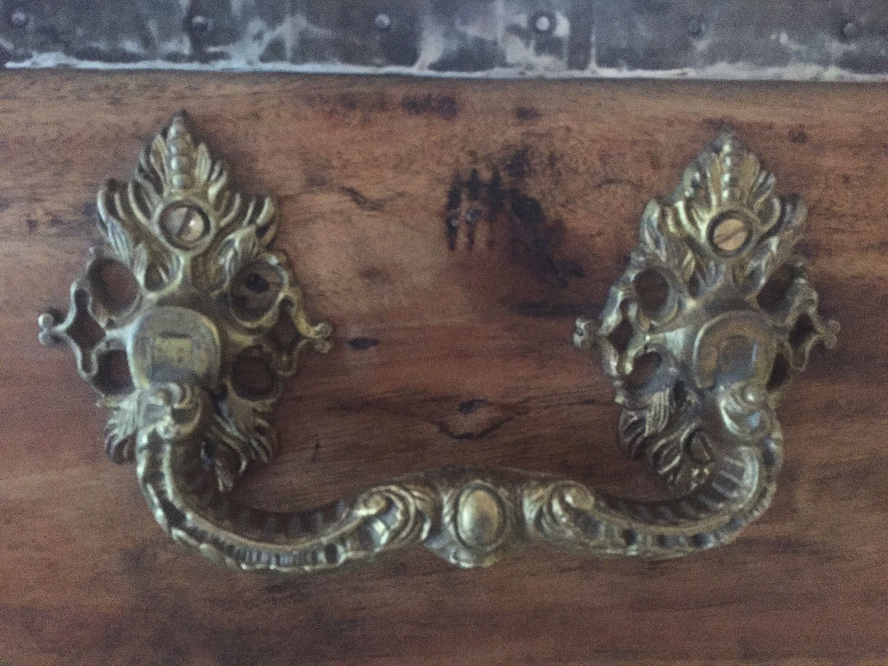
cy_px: 333
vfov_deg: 48.2
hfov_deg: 61.7
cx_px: 444
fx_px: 744
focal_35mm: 29
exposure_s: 1/17
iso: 1000
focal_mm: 4.15
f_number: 2.2
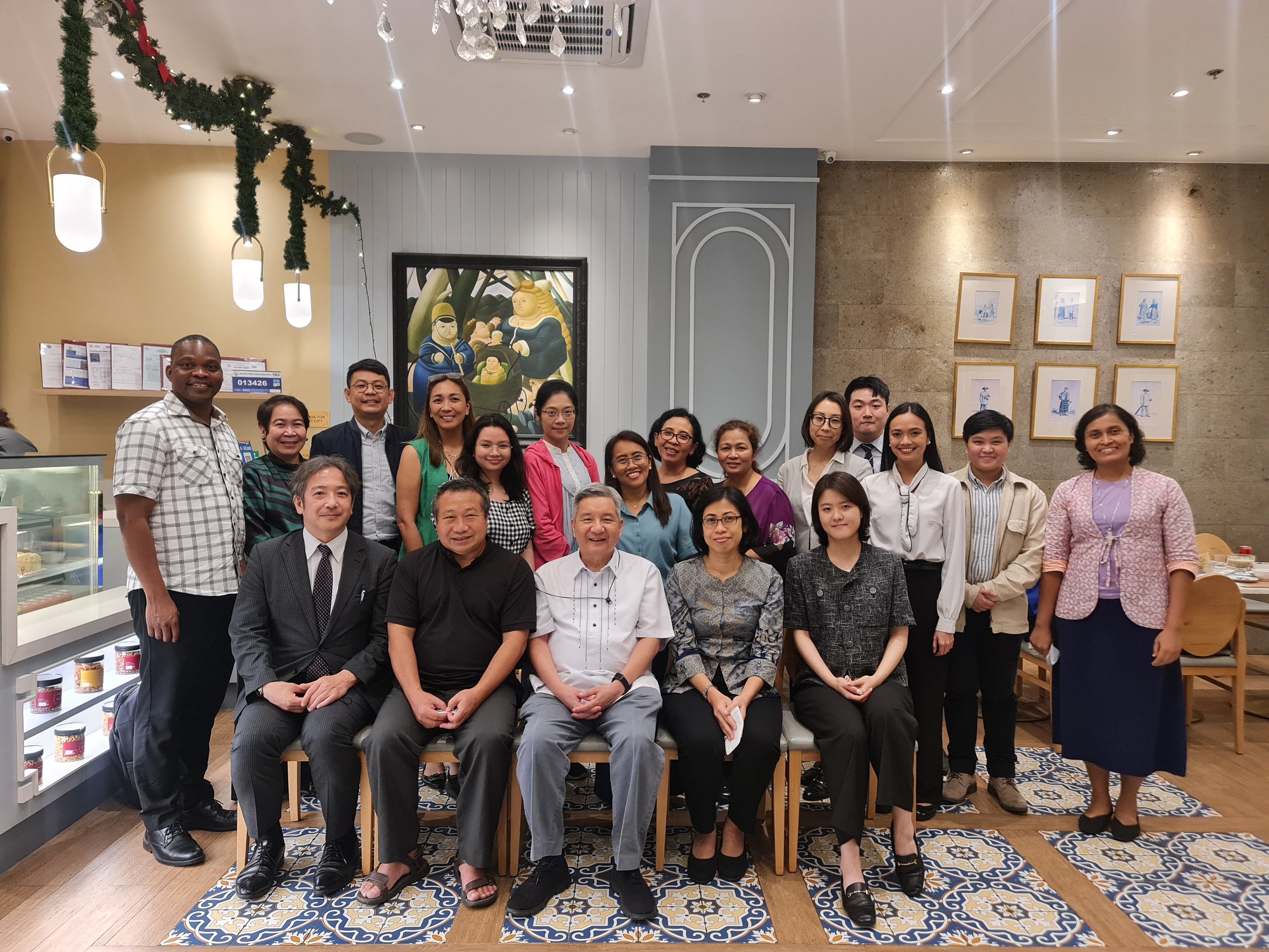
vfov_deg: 54.9
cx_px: 634
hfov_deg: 69.4
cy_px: 476
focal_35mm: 25
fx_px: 916
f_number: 1.8
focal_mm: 7
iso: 250
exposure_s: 1/60
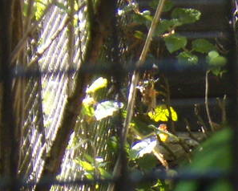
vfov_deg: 6.5
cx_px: 357
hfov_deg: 8.2
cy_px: 384
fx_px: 1628
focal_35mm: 231
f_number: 3.1
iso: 111
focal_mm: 9.2
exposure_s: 1/45
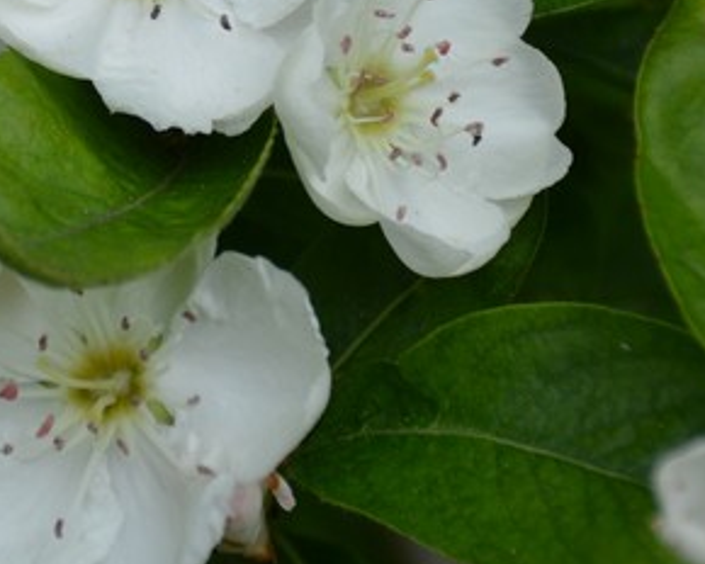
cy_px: 13
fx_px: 7261
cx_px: -10
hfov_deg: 5.5
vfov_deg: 4.4
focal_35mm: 348
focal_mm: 70
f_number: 5
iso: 400
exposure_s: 1/400
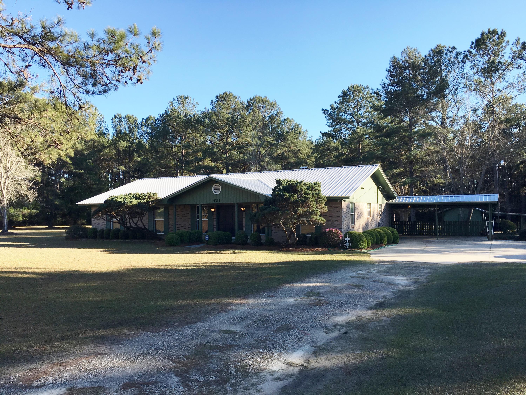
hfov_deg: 61.7
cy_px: 198
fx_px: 441
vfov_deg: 48.2
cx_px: 263
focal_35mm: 29
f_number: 2.2
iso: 25
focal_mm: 4.15
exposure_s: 1/668
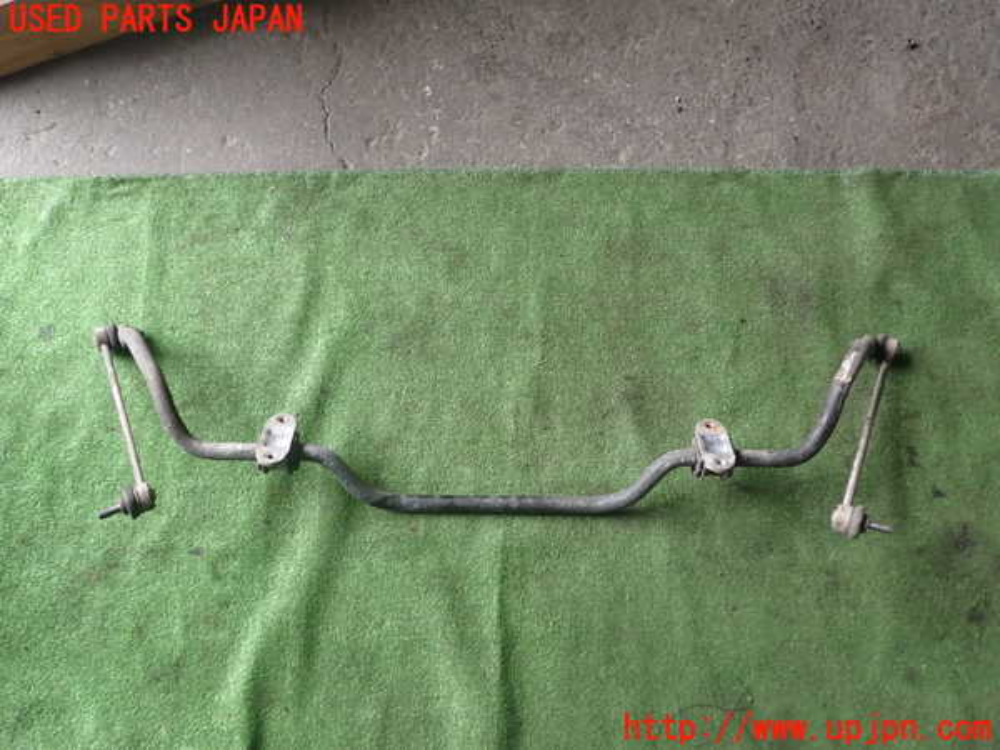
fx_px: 867
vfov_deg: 46.8
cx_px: 500
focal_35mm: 30
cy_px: 375
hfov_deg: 60.0
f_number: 2.3
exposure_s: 1/50
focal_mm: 5.4
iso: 200
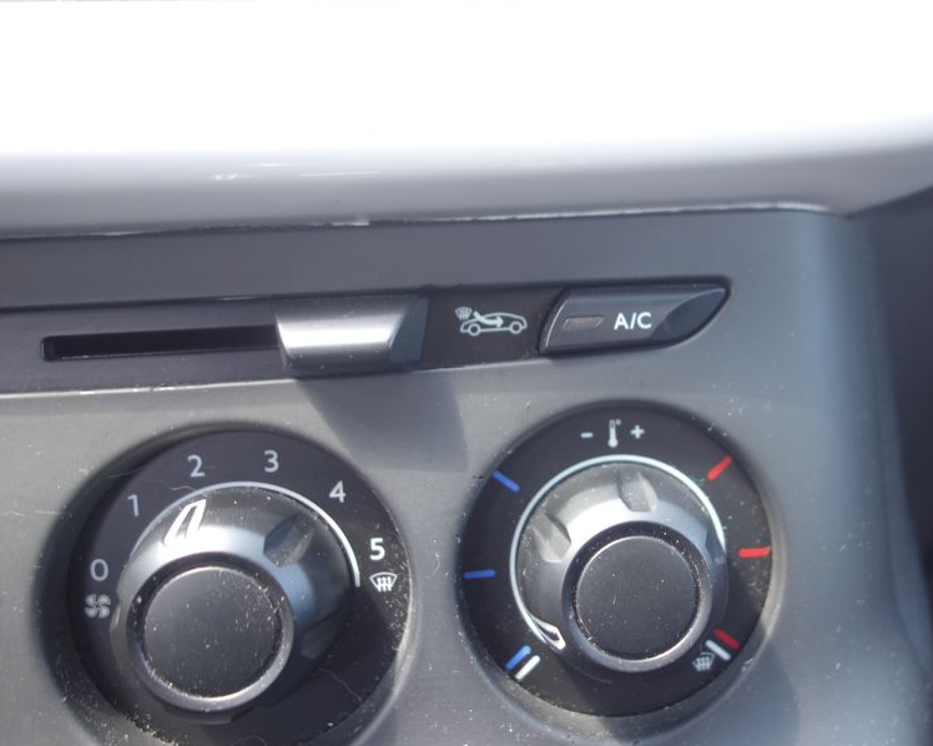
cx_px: 602
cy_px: 377
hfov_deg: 49.6
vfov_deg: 41.1
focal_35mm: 36
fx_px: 994
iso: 125
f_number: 2.2
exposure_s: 1/80
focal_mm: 10.4
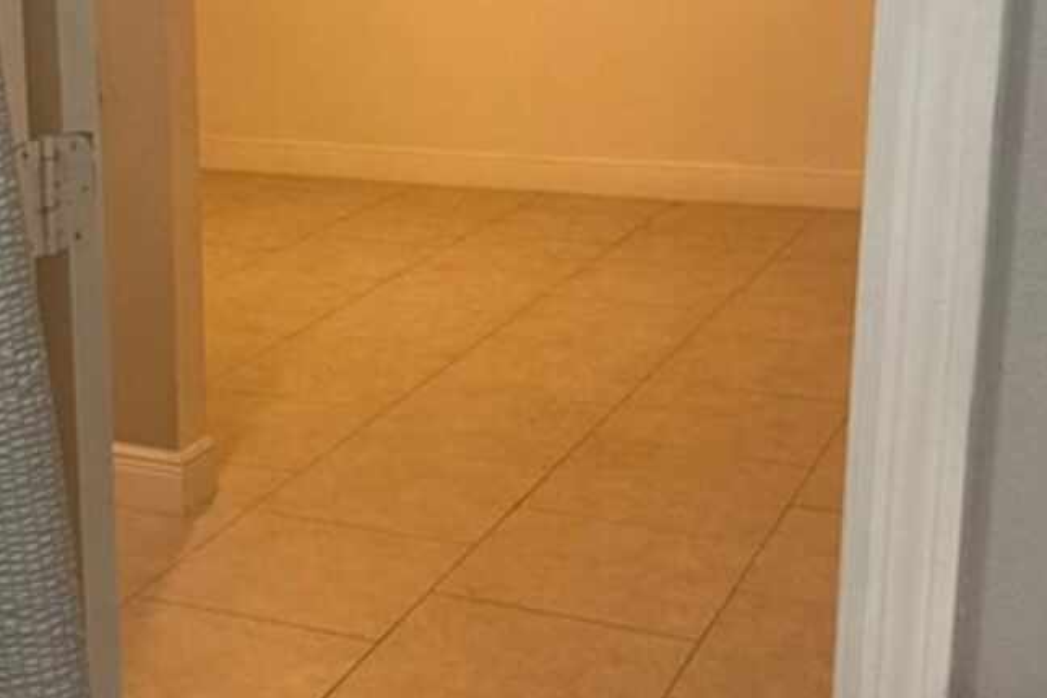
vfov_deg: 20.6
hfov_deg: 29.7
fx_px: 1919
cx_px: 180
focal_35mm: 66
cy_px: 318
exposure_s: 1/60
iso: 250
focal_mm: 6.76
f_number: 1.78
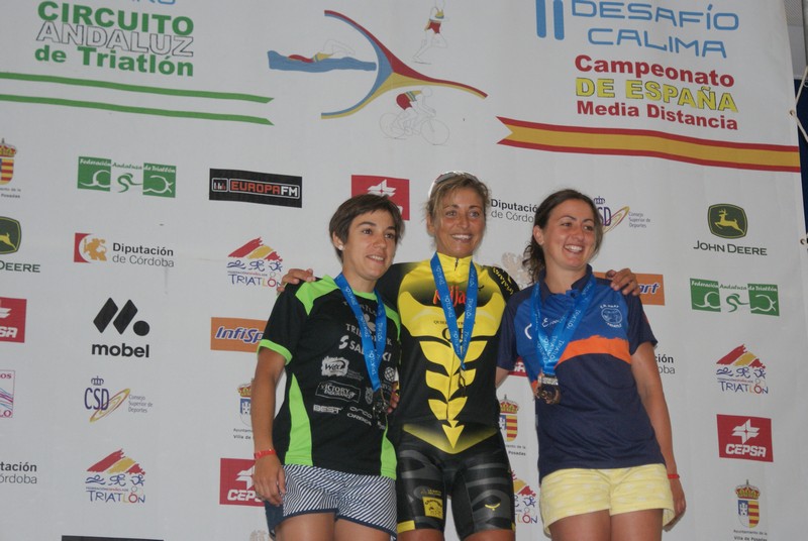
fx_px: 2023
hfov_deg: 22.6
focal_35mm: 90
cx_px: 404
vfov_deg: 15.2
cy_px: 270
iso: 400
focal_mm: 60
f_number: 5.6
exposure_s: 1/100
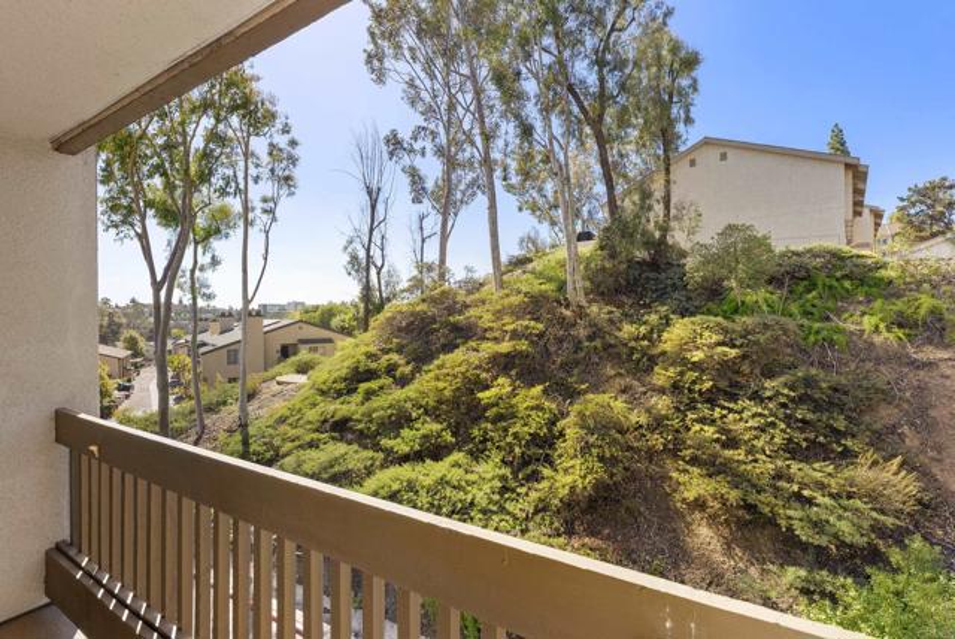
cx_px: 478
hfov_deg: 96.7
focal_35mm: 16
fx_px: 425
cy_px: 320
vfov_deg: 73.9
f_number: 8
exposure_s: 1/125
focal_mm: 16
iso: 500
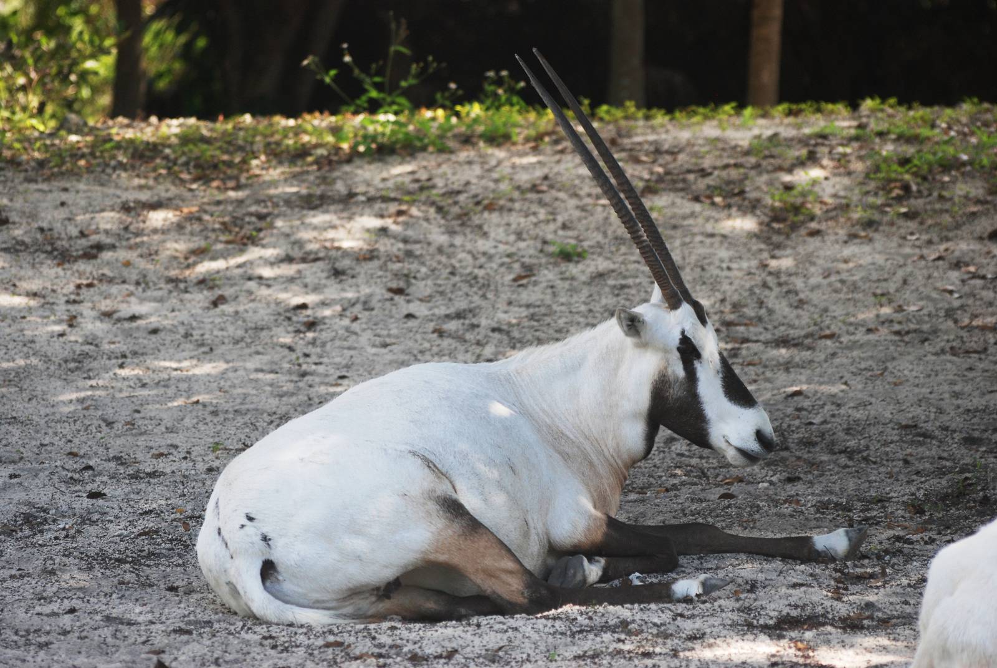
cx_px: 498
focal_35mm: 225
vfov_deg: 6.1
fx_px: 6239
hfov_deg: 9.1
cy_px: 334
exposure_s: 1/640
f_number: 4.5
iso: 400
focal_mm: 150
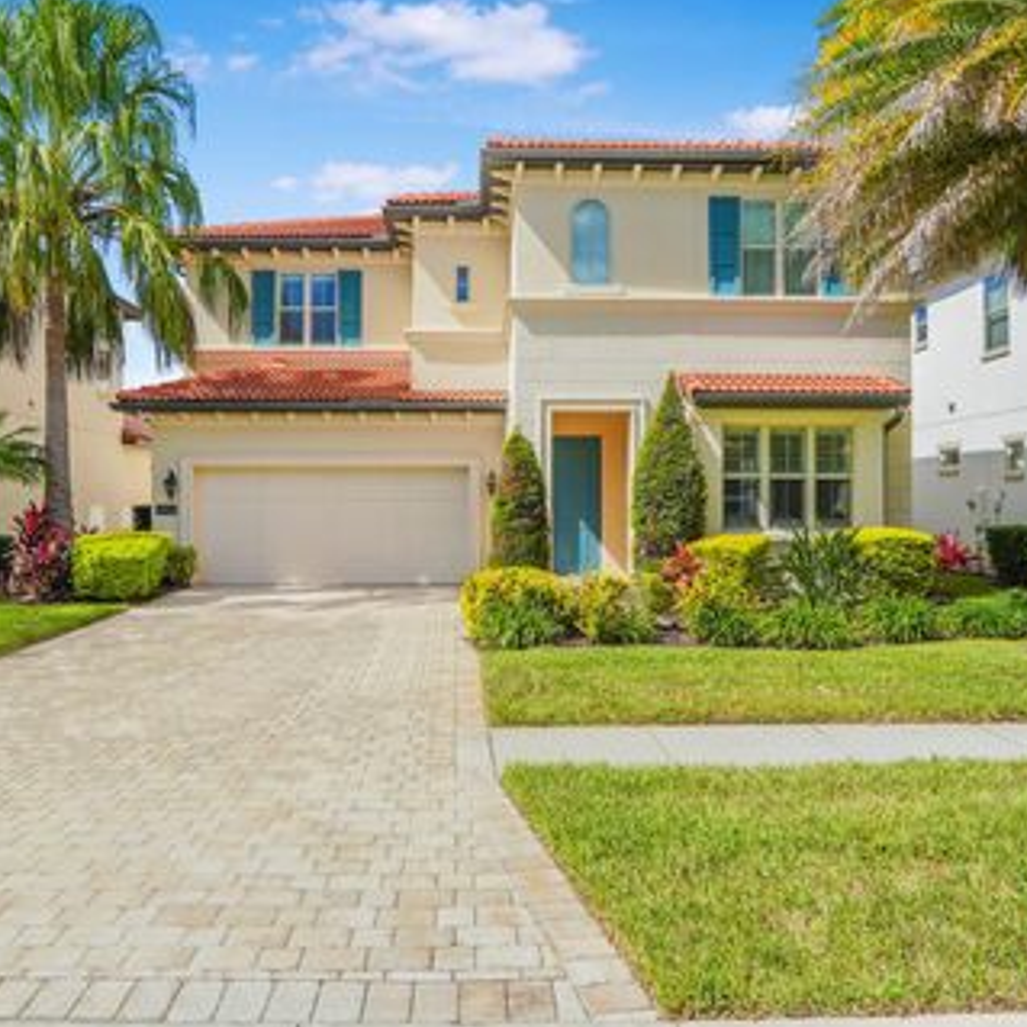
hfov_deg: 65.0
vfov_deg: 65.0
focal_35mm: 24
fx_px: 806
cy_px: 504
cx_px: 483
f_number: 6.3
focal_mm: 12
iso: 100
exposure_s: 1/400
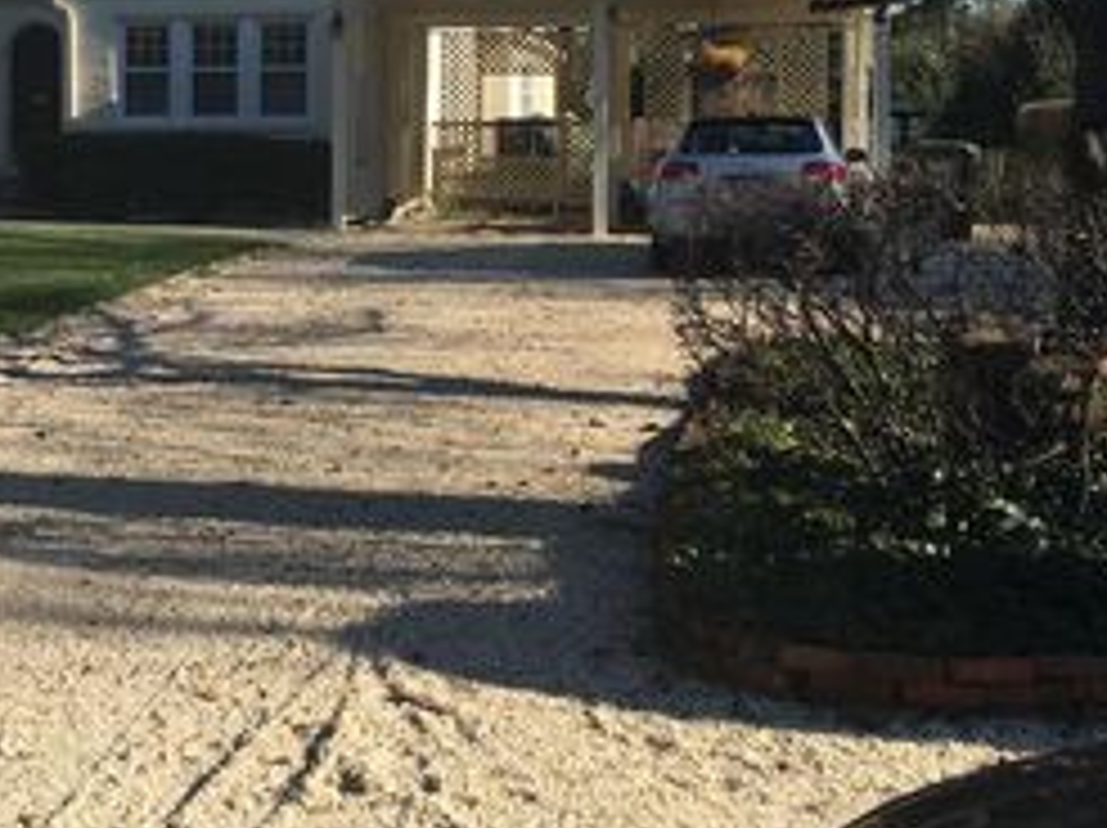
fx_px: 1885
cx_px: 171
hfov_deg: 31.6
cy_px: 133
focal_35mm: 59
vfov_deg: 24.3
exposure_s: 1/927
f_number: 2.2
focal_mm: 4.15
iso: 25
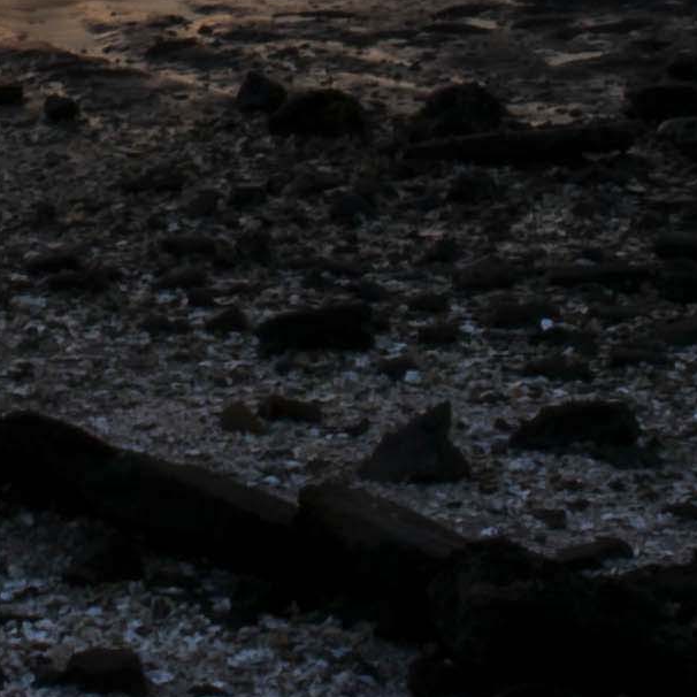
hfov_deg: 10.6
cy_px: -669
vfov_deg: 10.0
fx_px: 3713
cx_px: 12
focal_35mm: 163
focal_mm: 20
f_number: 22
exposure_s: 1
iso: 100
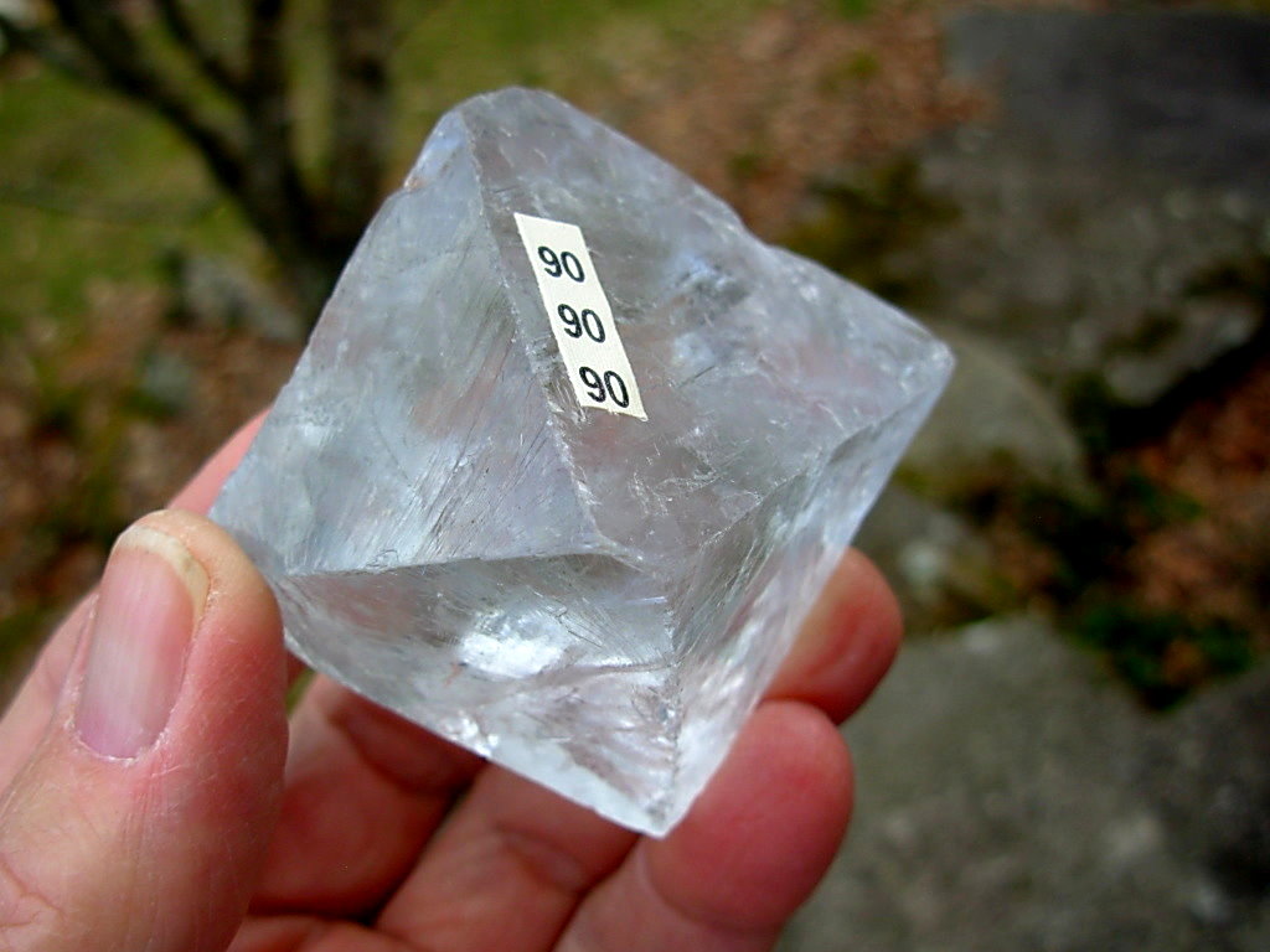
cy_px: 476
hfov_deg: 49.0
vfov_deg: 37.7
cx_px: 635
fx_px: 1394
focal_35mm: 38
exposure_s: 1/362
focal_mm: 6.3
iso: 50
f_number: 2.9
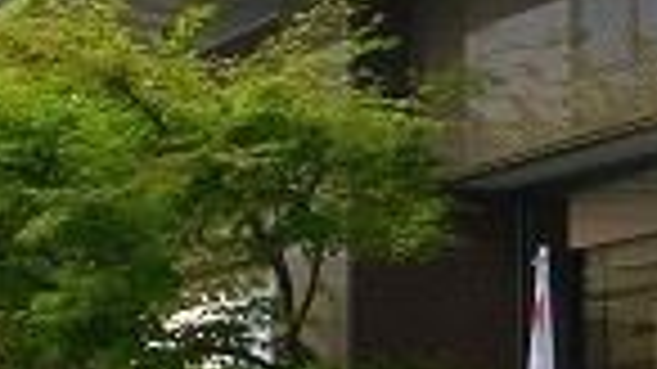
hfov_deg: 10.3
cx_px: 274
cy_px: -238
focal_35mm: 210
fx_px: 3657
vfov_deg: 5.7
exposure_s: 1/200
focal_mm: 22
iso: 160
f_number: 6.3
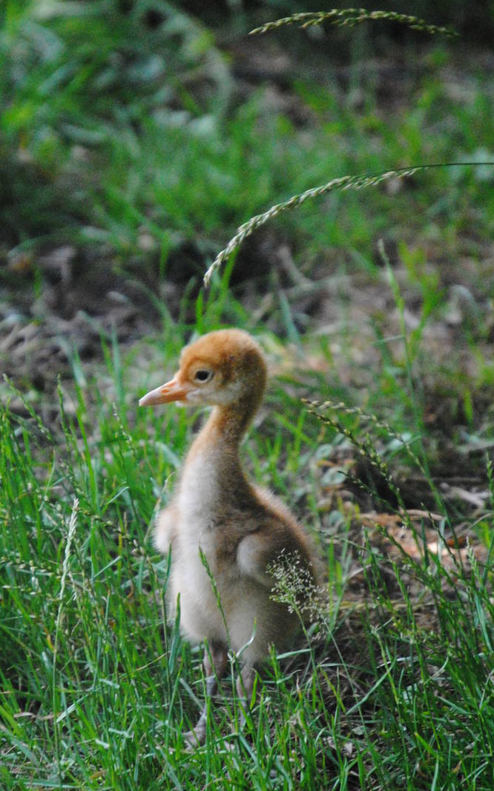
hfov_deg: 2.9
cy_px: 410
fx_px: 9905
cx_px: 129
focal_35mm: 460
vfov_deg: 4.6
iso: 1400
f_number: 5.6
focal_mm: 200
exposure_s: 1/500
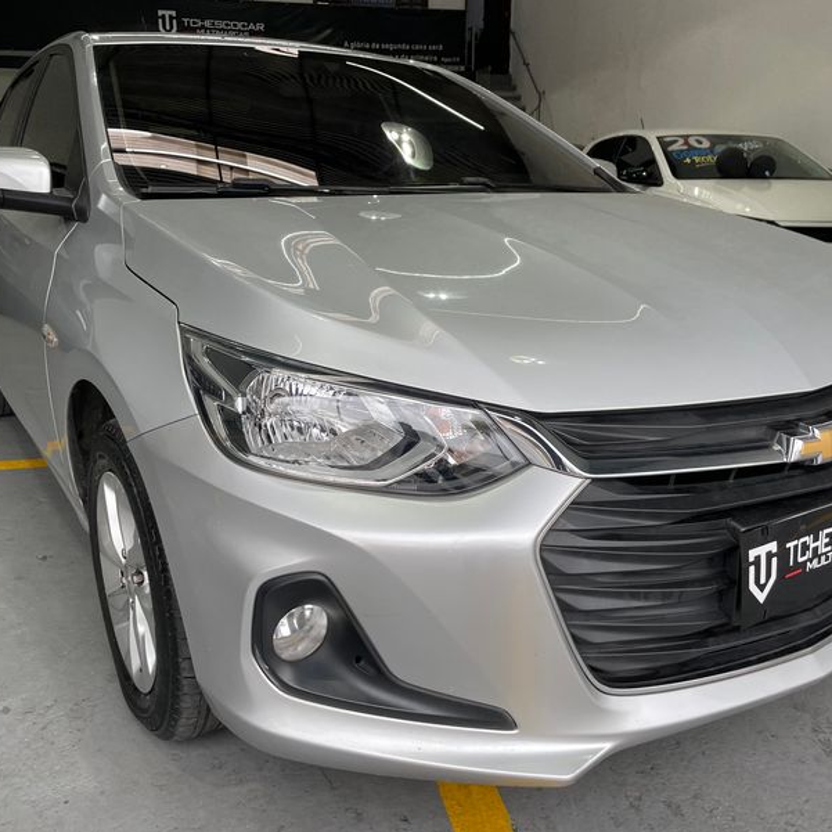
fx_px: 843
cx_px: 431
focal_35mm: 31
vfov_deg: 52.5
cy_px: 419
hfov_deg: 52.5
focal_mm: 4.2
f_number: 1.6
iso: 32
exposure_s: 1/120
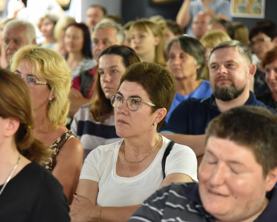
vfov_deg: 13.0
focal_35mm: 119
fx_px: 975
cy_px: 111
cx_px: 122
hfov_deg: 16.2
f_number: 4
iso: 6400
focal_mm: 105
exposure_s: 1/40
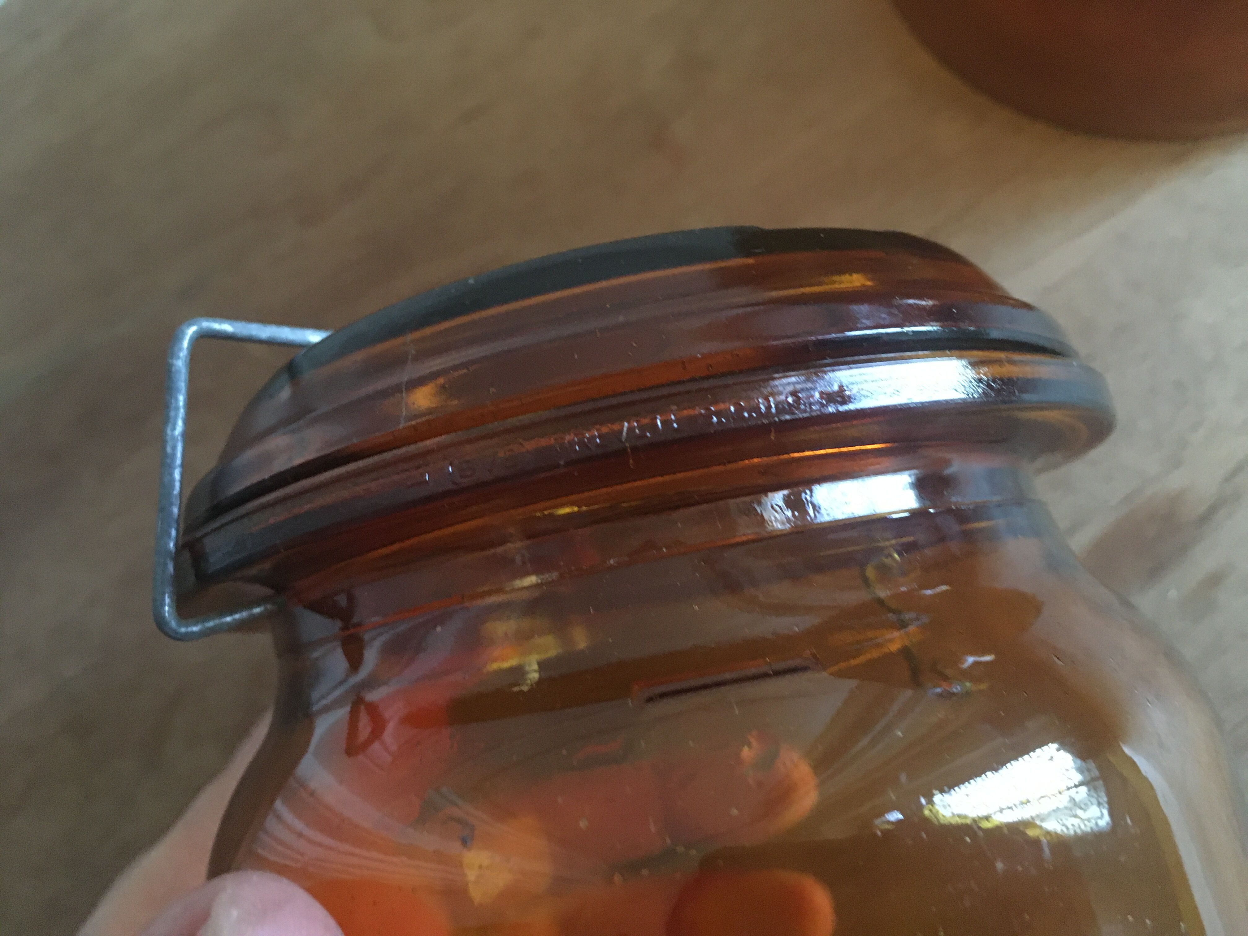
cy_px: 468
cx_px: 624
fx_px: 1046
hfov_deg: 61.7
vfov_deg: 48.2
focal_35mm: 29
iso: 500
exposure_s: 1/17
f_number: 2.2
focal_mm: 4.15
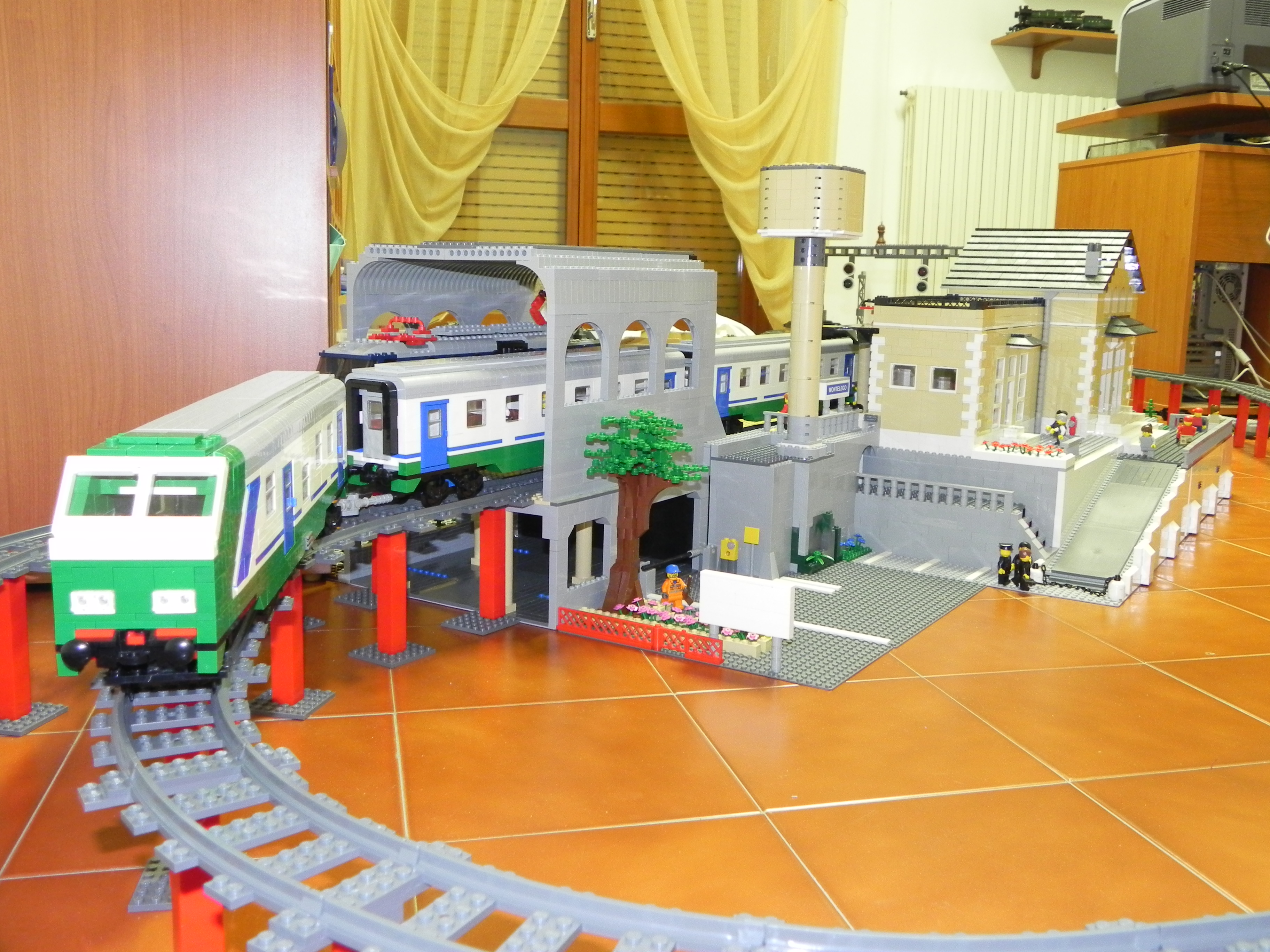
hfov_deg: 55.4
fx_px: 1211
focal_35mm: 33
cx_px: 635
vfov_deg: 42.9
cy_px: 476
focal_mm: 5.9
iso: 400
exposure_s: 1/7.3
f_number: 2.8
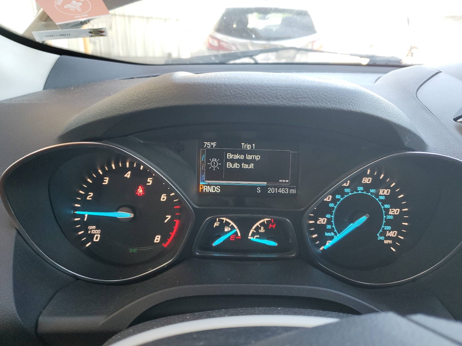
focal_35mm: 26
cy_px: 173
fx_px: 347
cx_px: 231
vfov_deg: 53.1
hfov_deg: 67.3
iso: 86
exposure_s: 1/120
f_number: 1.5
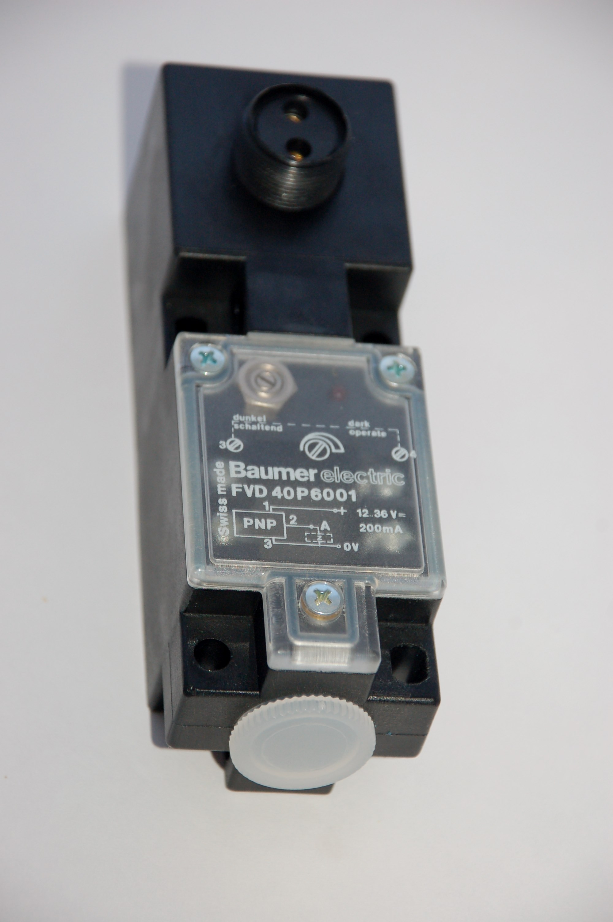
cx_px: 306
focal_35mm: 158
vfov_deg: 13.1
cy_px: 461
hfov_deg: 8.7
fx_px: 4030
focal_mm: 105
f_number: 5.6
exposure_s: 1/60
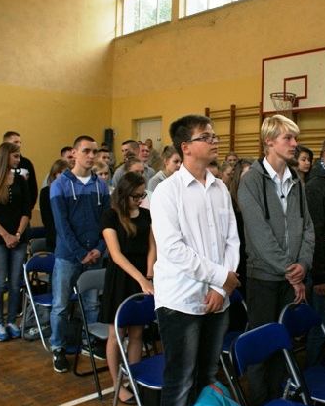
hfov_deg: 36.7
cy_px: 201
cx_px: 269
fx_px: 469
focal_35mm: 39
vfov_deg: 46.8
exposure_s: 1/60
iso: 400
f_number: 5.6
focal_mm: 18
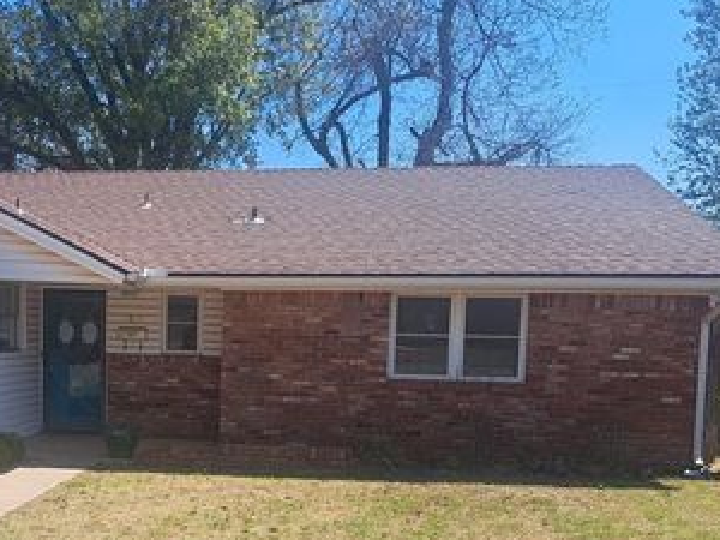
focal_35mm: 40
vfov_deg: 35.1
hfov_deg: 45.4
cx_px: 192
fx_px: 832
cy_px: 412
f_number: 1.8
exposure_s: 1/973
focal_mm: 5.23
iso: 50
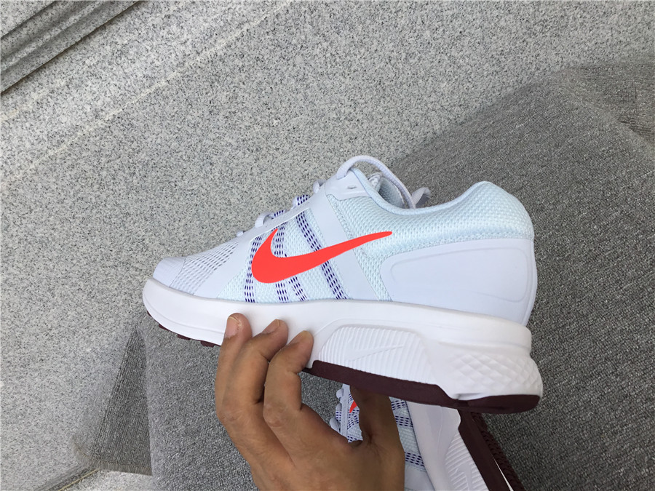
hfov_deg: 58.4
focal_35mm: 31
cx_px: 328
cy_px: 246
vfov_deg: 45.4
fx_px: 587
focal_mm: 3.3
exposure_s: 1/342
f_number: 2.4
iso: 25
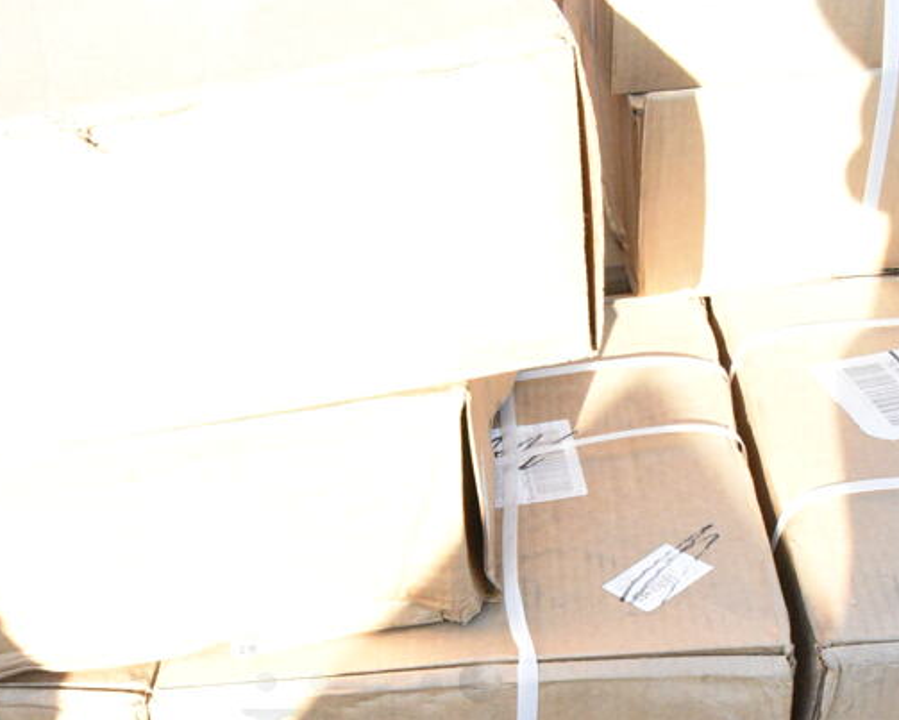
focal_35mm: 46
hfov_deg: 40.2
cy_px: 755
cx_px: 375
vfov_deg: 30.0
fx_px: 1225
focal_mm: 18
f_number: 13
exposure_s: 1/640
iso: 6400
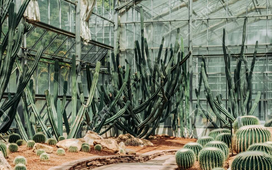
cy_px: 111
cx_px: 146
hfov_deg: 31.5
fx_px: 482
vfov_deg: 20.0
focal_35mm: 65
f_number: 5.6
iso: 640
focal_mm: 32
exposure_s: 1/8000
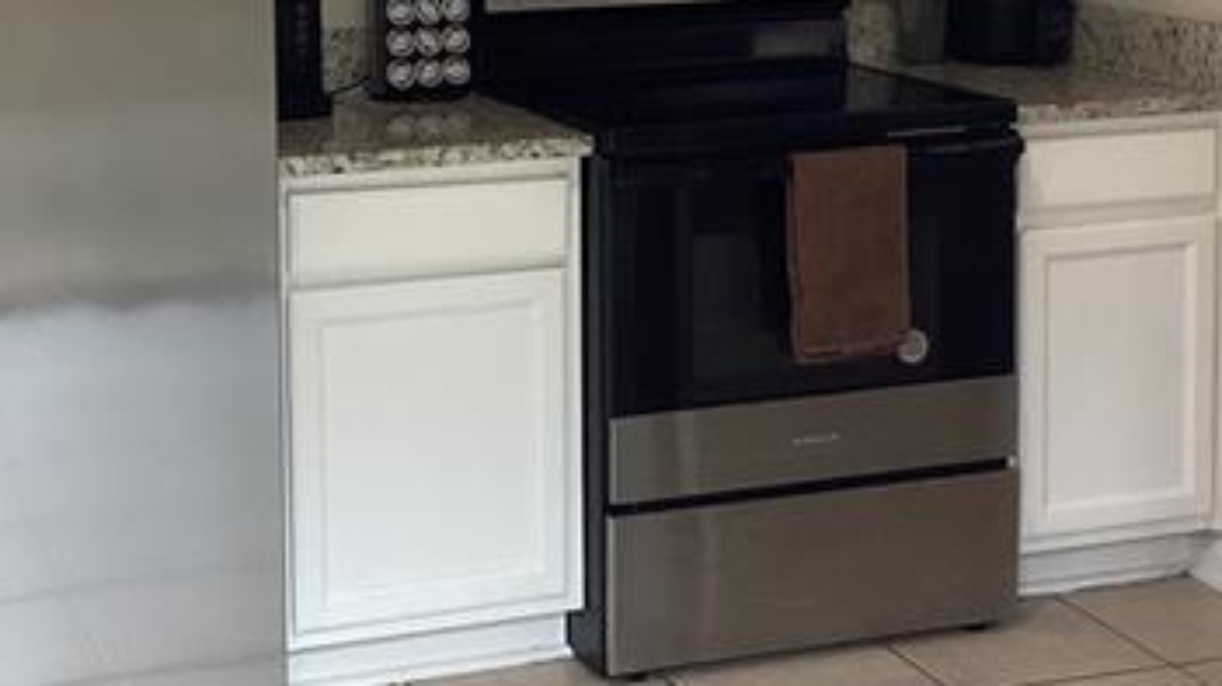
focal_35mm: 74
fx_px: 2397
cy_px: 21
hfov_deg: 28.4
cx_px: 386
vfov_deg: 16.0
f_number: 2.4
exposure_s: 1/60
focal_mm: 3.3
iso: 125
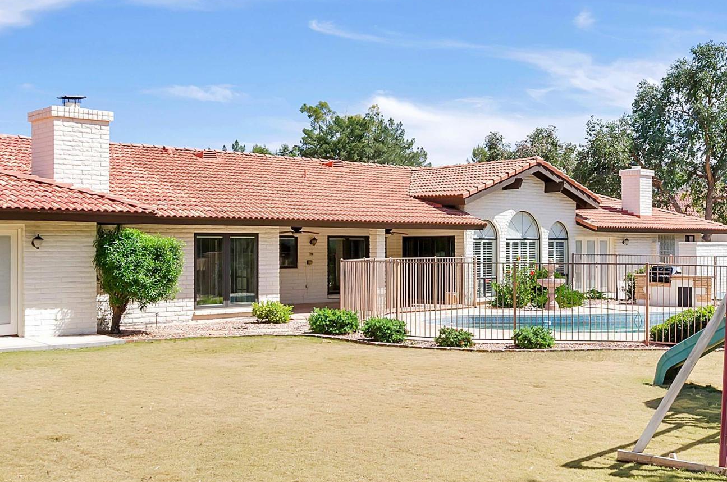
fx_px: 910
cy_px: 218
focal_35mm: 45
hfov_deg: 43.5
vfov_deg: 29.6
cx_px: 401
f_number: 9
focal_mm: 13
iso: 200
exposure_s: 1/320
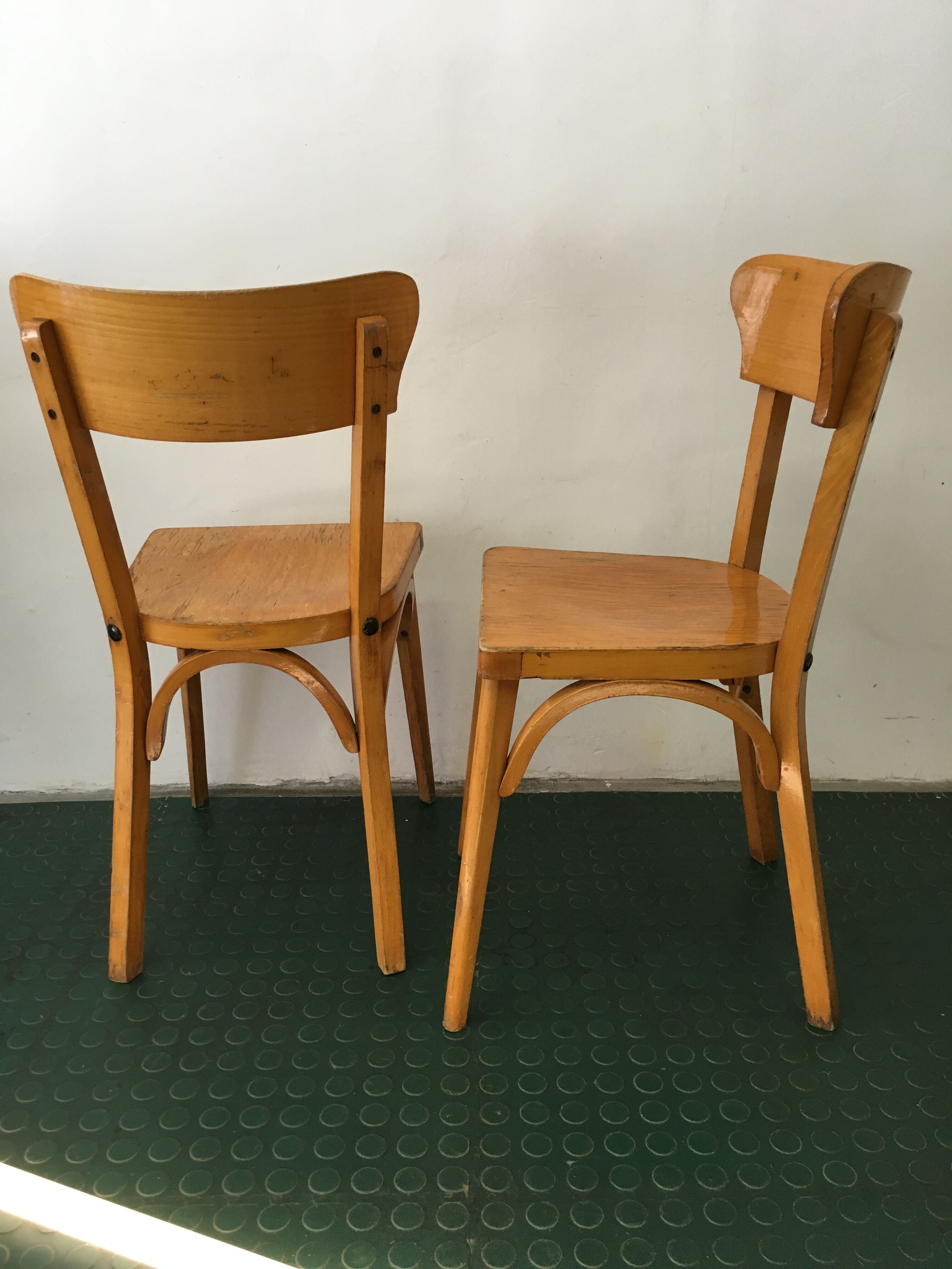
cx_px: 476
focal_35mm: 29
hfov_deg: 48.2
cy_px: 634
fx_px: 1063
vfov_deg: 61.7
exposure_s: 1/33
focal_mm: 4.15
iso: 50
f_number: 2.2
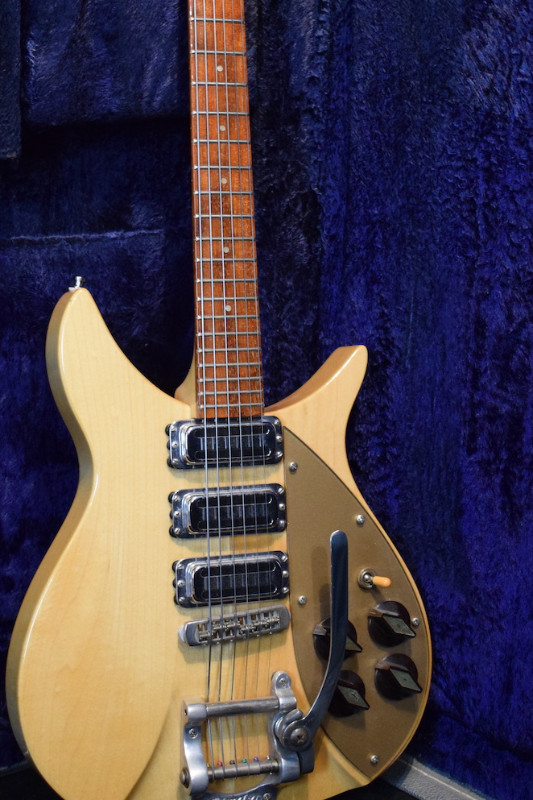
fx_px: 1510
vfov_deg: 29.4
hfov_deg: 20.0
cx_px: 197
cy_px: 251
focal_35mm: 68
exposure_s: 1/30
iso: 2500
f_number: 4.2
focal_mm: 30
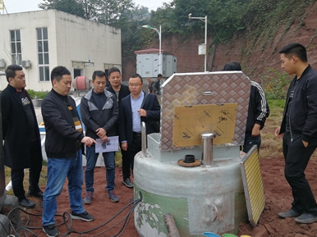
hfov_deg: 52.4
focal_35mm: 35
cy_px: 126
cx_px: 134
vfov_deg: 40.6
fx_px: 320
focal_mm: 3.95
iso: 80
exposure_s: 1/100
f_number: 2.2
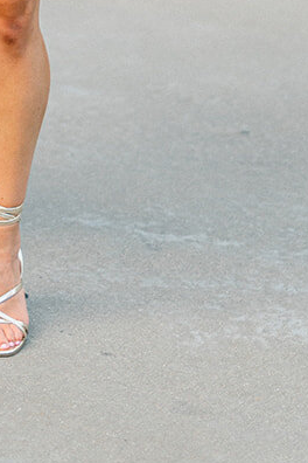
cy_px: -336
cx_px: -243
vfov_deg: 9.7
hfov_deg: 6.6
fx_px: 2592
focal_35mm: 202
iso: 250
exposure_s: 1/640
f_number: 1.6
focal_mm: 50
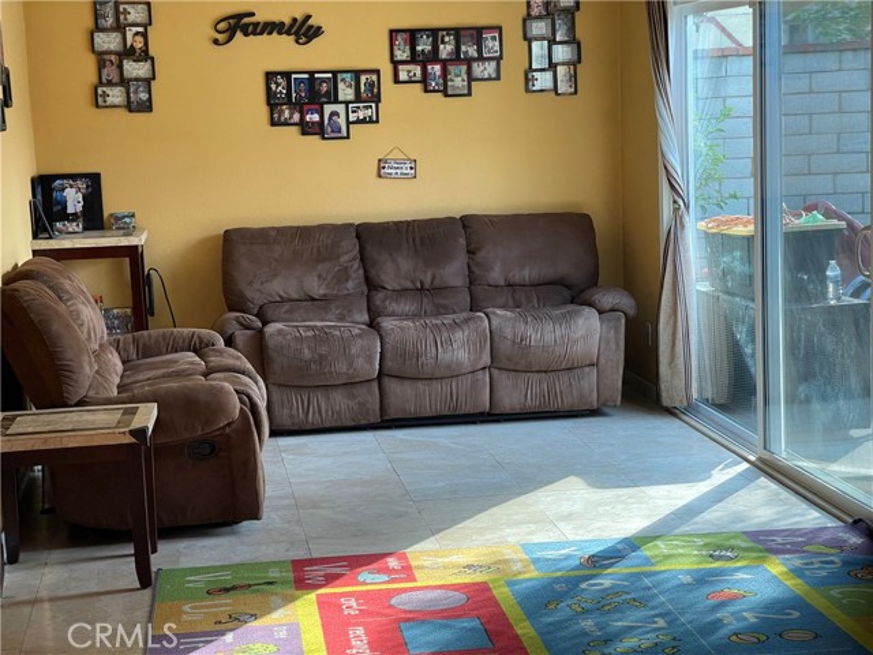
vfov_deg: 22.9
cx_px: 436
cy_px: 328
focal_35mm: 64
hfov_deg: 30.3
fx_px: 1614
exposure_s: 1/60
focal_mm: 7.5
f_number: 2.2
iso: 100
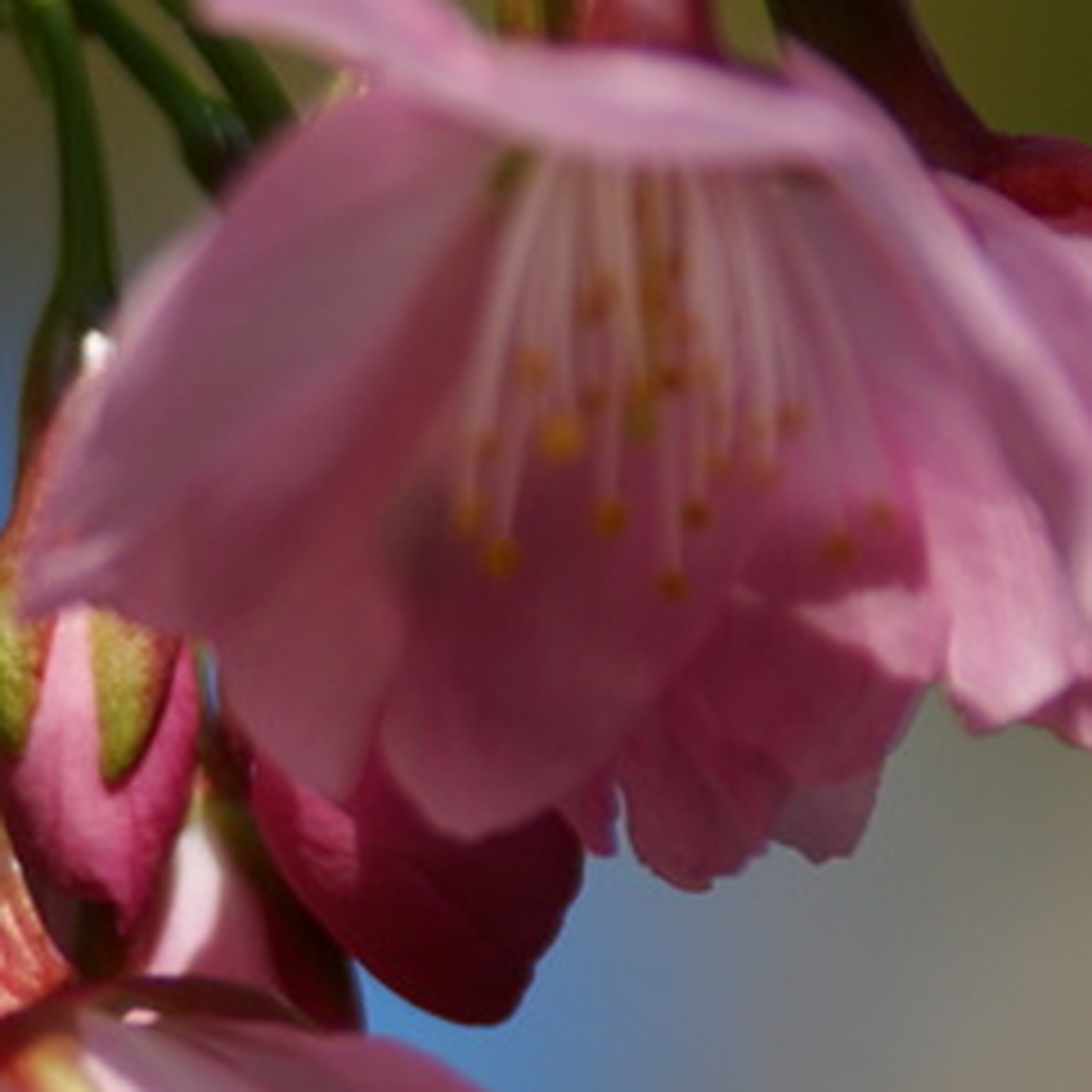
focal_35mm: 1074
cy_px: 640
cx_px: 360
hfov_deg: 1.6
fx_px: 38331
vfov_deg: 1.6
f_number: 5.6
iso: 100
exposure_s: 1/640
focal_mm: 200
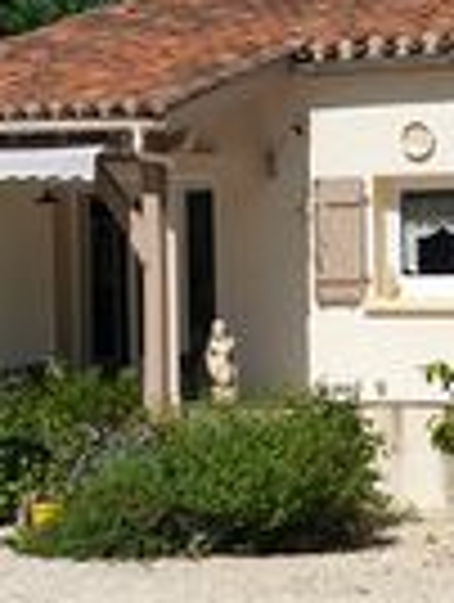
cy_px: 356
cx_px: 481
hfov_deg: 12.6
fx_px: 2022
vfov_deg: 16.9
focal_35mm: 116
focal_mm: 4.3
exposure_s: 1/2725
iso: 50
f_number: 2.4
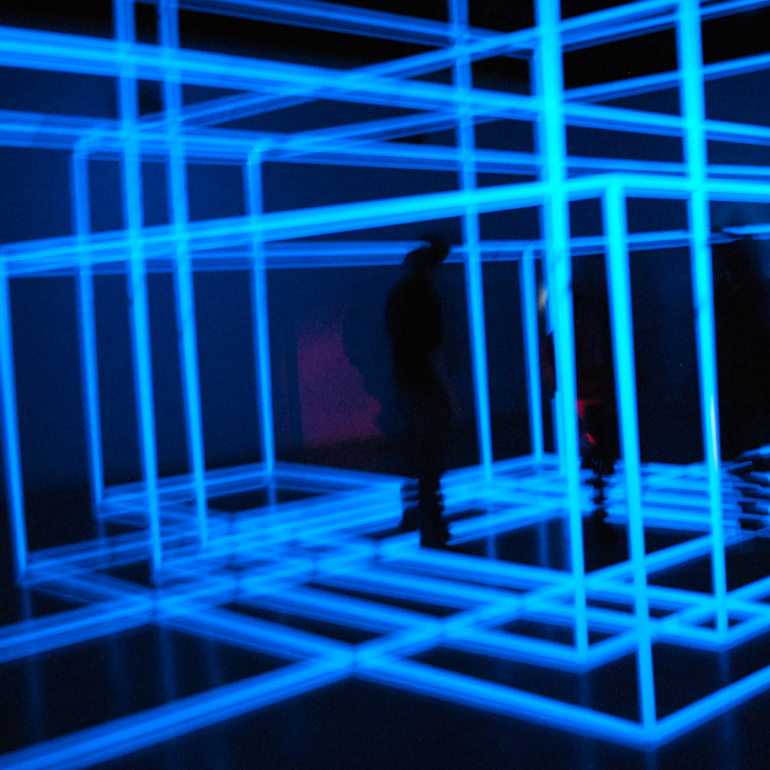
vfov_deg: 38.2
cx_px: 704
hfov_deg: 35.9
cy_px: 304
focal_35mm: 44
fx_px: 1107
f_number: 3.8
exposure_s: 3.6
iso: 1600
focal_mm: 18
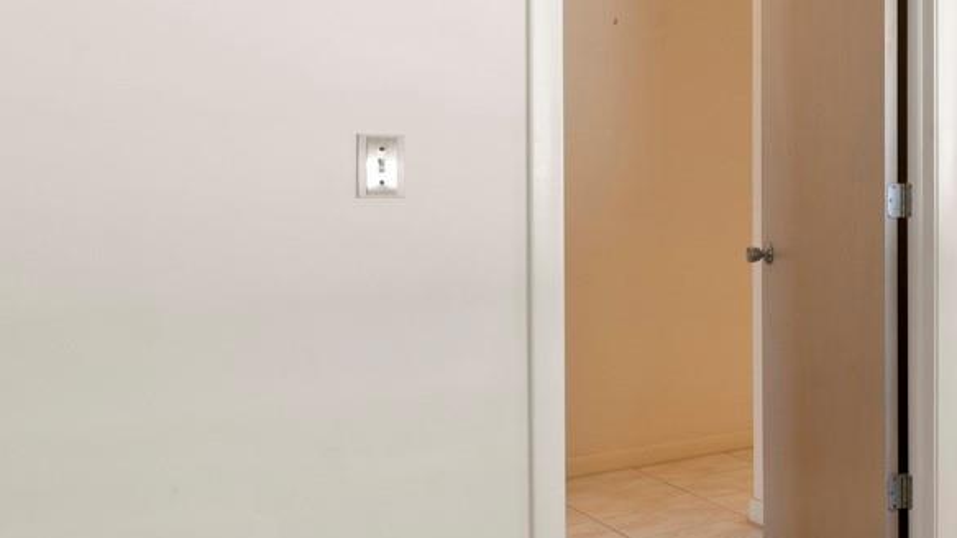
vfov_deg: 25.9
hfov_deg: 32.0
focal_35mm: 46
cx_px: 1285
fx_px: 1167
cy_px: 191
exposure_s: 1.6
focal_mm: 16
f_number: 9
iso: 200
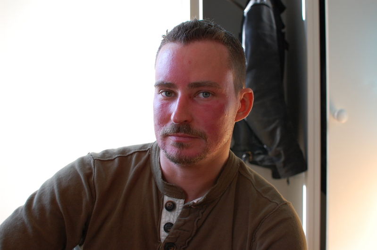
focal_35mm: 52
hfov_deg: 37.9
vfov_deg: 25.7
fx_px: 549
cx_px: 188
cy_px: 125
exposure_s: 1/80
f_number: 4.5
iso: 400
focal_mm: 35
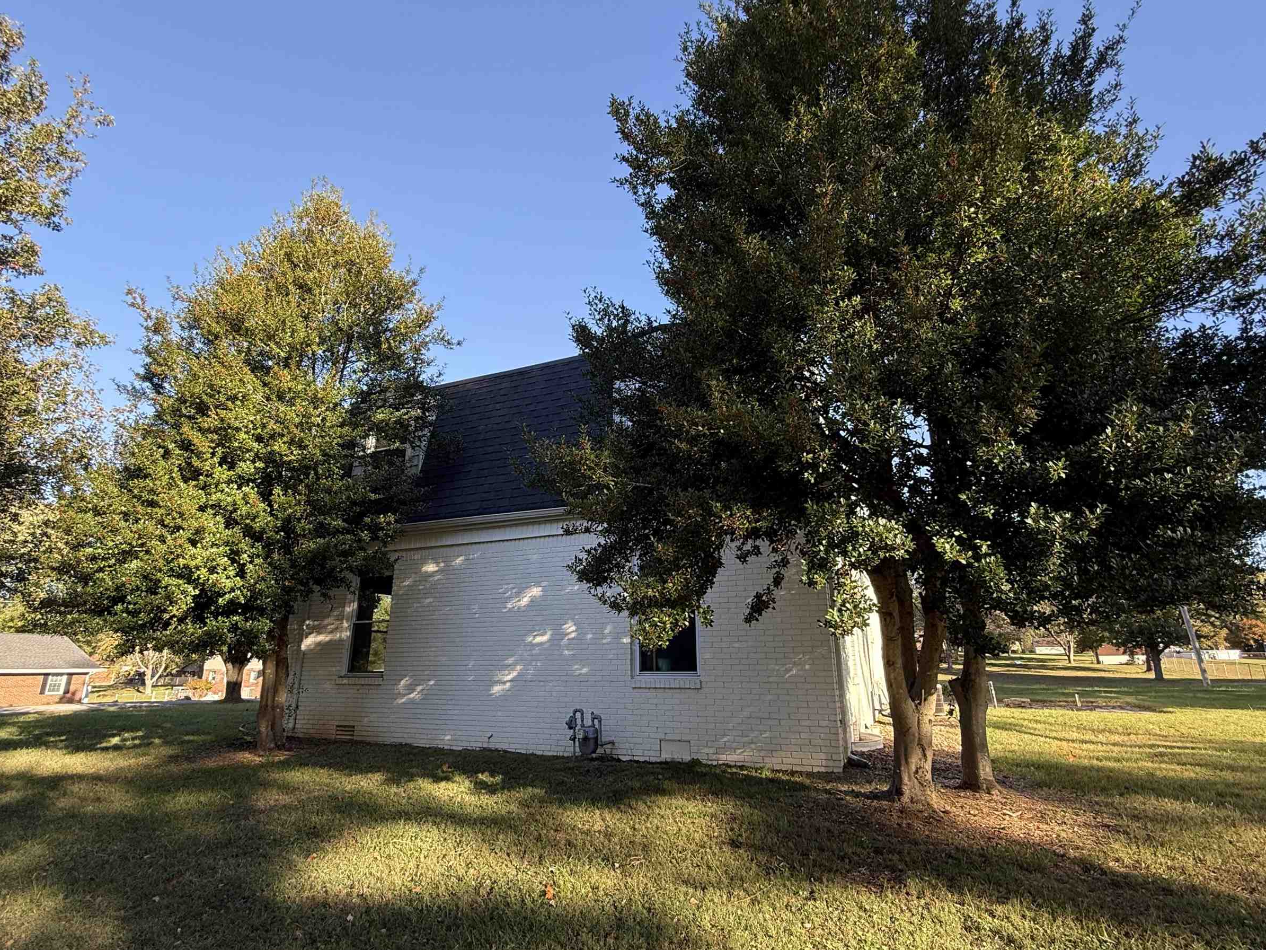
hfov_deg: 87.7
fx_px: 658
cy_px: 466
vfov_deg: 71.6
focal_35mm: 18
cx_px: 624
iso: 64
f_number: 2.2
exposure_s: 1/242
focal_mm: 2.22
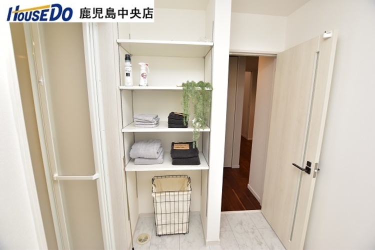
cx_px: 188
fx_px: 156
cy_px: 125
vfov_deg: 77.2
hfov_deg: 100.4
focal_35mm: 15
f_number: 4.5
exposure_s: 1/60
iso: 160
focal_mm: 10
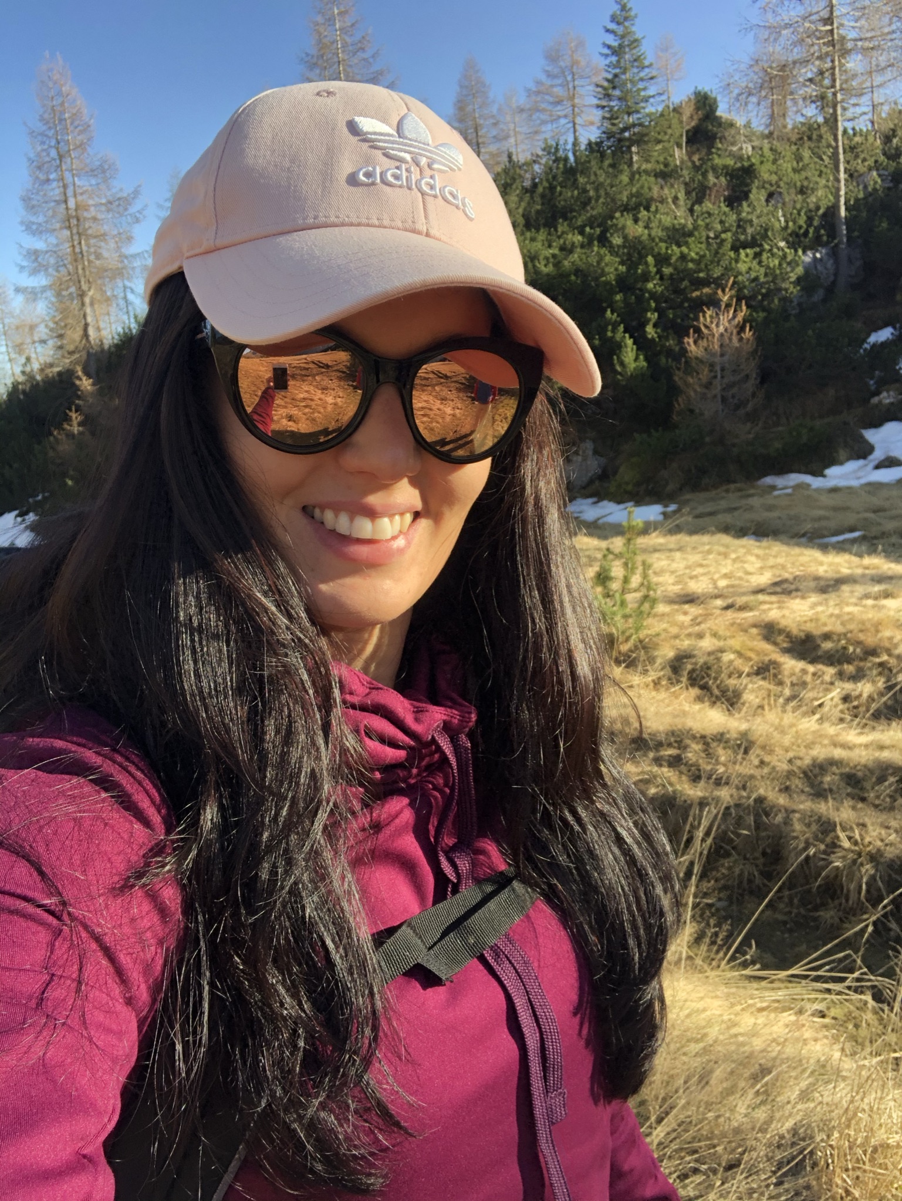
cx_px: 451
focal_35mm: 32
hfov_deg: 44.2
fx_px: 1111
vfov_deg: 56.8
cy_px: 600
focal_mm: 2.87
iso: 20
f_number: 2.2
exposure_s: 1/210
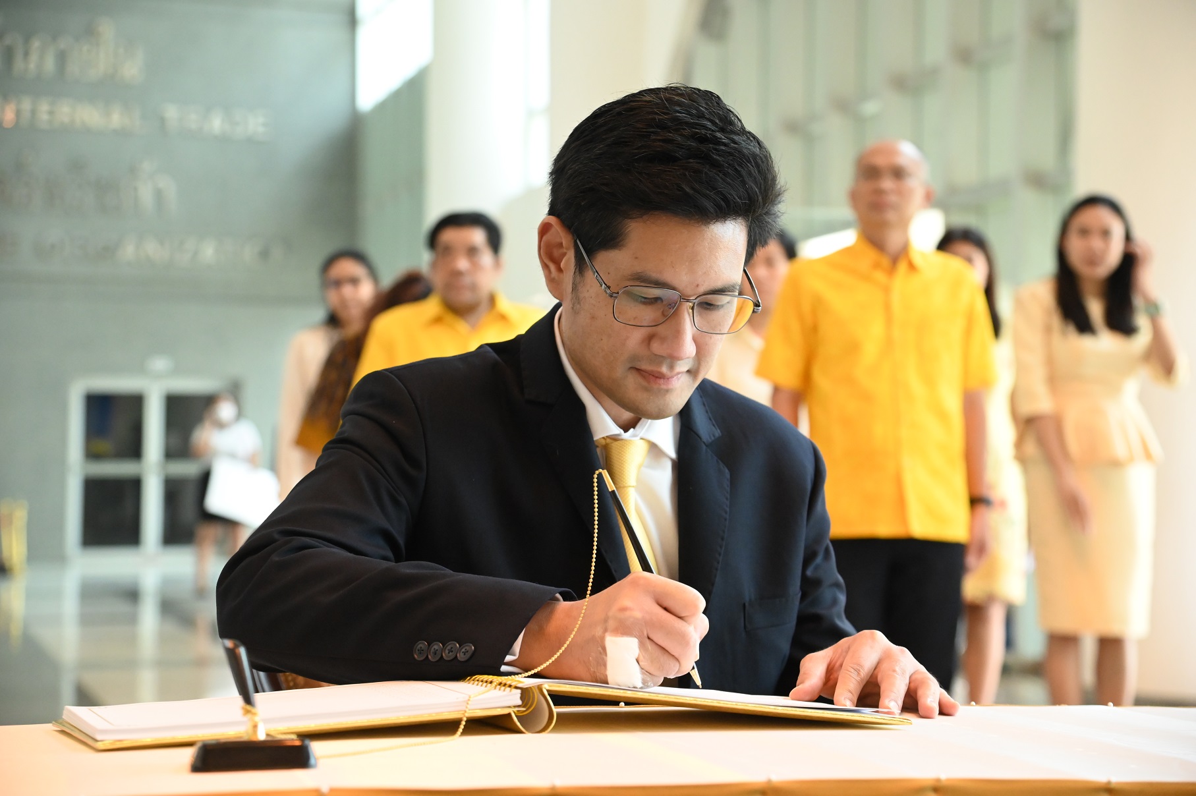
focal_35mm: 82
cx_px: 598
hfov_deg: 24.8
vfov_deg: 16.6
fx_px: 2723
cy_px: 398
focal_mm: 82
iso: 6400
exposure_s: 1/250
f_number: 5
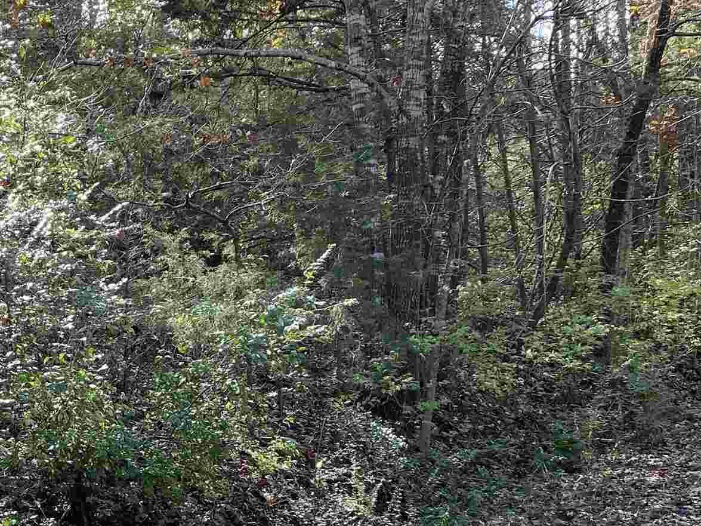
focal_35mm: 68
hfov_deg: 27.4
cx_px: 48
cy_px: 439
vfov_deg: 21.3
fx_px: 1377
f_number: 1.8
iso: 32
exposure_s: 1/256
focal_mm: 4.25
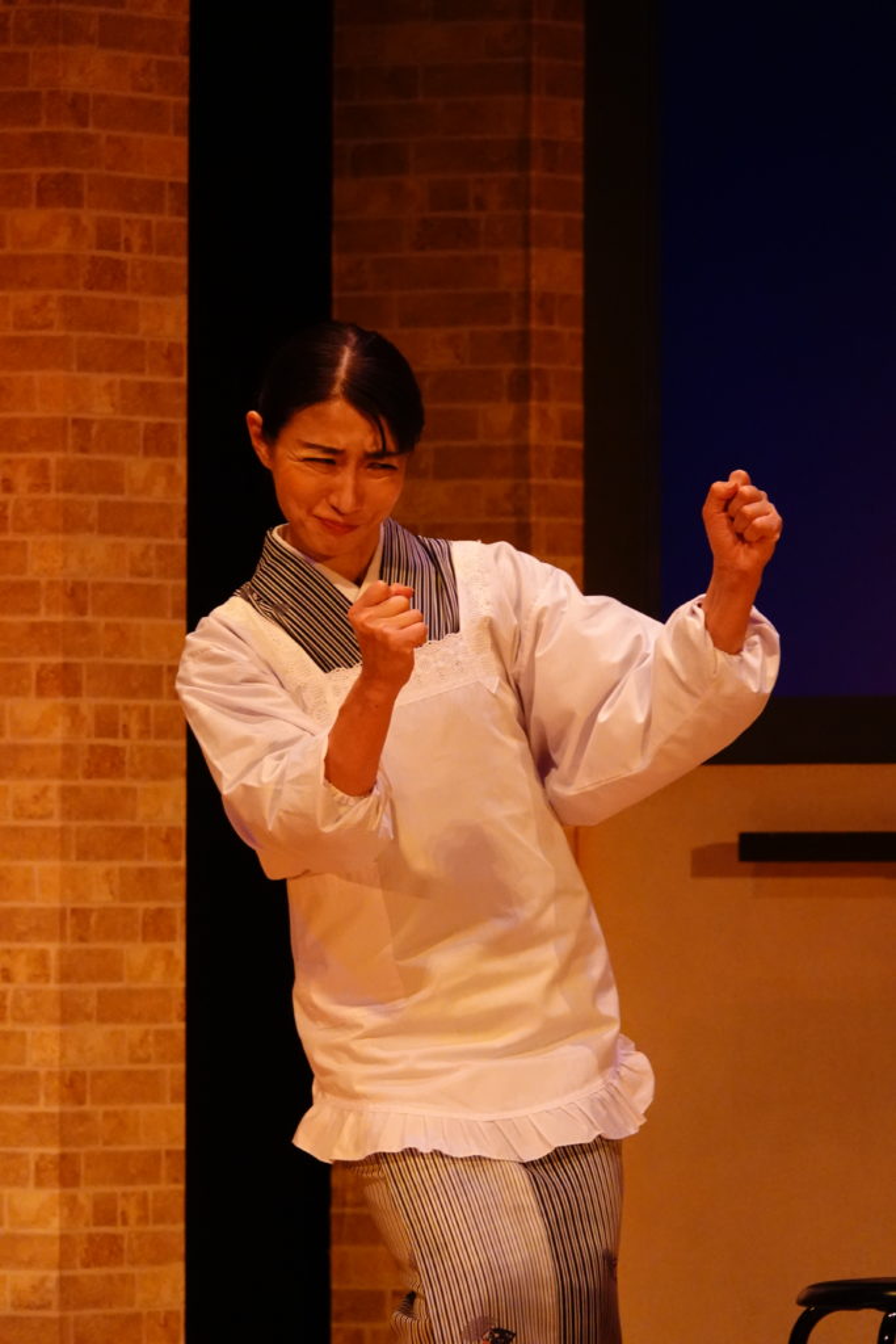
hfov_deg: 3.7
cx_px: 448
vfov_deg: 5.6
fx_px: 13845
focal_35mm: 371
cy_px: 672
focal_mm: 135.89
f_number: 4
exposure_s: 1/160
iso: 2000
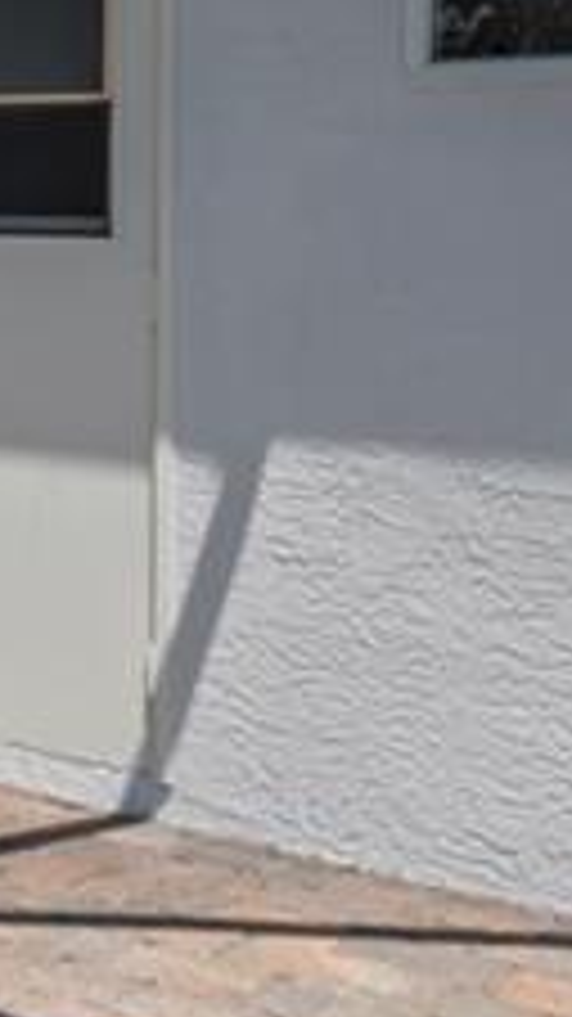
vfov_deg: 27.4
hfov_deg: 14.7
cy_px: 227
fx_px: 2051
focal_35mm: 76
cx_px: -311
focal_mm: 16
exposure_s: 1/400
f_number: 9
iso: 200
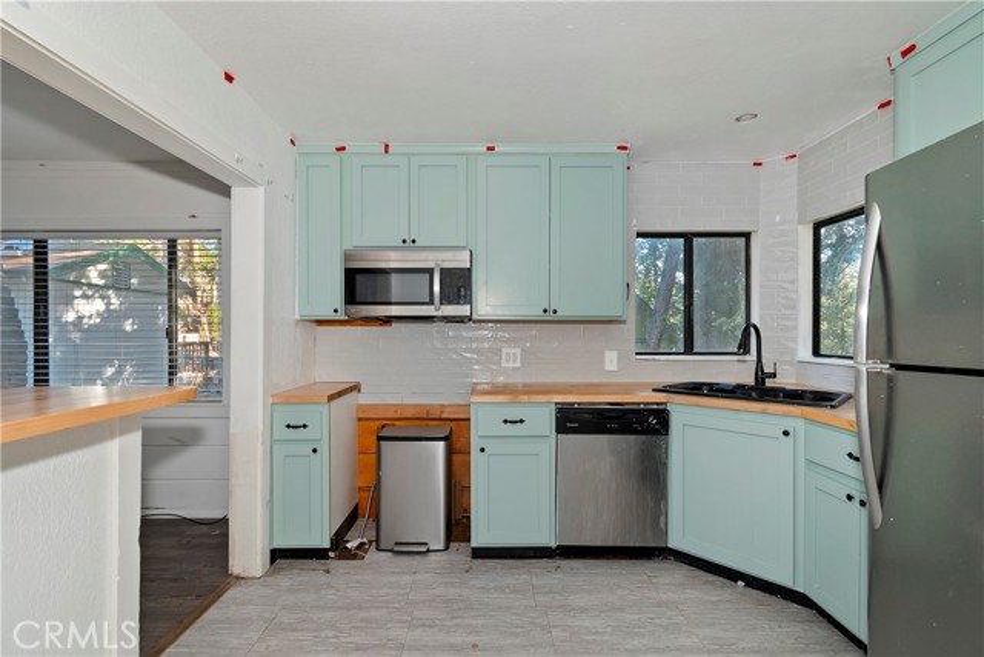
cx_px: 492
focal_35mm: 15
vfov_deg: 77.4
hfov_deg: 100.4
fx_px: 410
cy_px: 328
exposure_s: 1/30
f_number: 8
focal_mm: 10
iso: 400
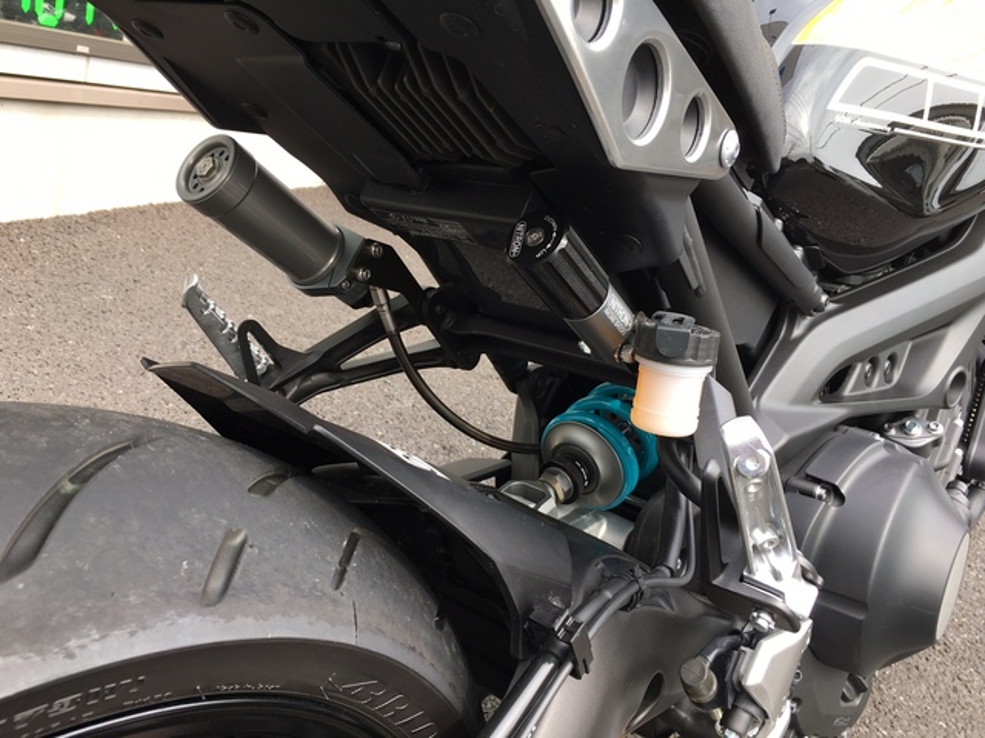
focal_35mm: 29
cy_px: 369
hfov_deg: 61.7
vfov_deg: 48.2
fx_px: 825
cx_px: 492
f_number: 2.2
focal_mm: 4.15
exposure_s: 1/141
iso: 25
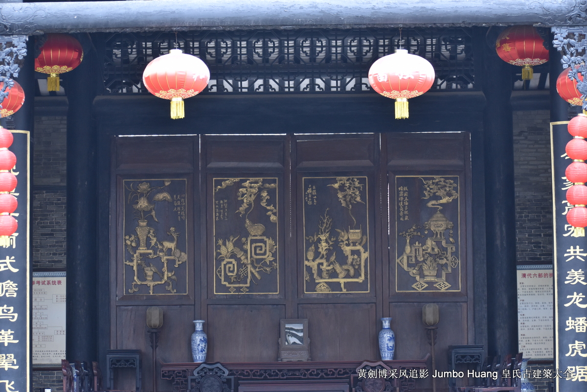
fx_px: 1713
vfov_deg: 13.1
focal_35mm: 105
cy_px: 196
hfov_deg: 19.4
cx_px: 294
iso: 900
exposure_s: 1/125
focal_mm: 70
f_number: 4.5
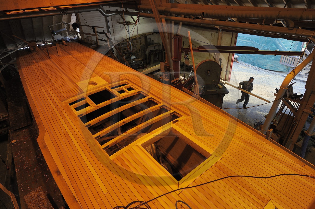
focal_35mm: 22
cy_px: 104
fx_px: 192
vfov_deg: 57.1
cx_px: 158
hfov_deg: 78.6
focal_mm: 22
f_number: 9
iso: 800
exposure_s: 1/50
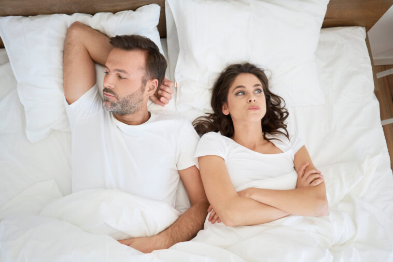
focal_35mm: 35
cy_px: 131
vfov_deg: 37.9
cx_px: 196
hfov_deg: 54.4
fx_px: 382
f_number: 2.8
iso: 640
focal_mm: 35
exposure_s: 1/500
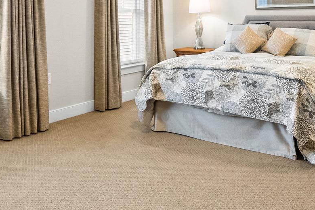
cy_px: 4
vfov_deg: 29.9
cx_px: 144
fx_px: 368
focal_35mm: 42
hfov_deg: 46.3
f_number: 4.5
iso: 1600
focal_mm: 16
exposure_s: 1/25
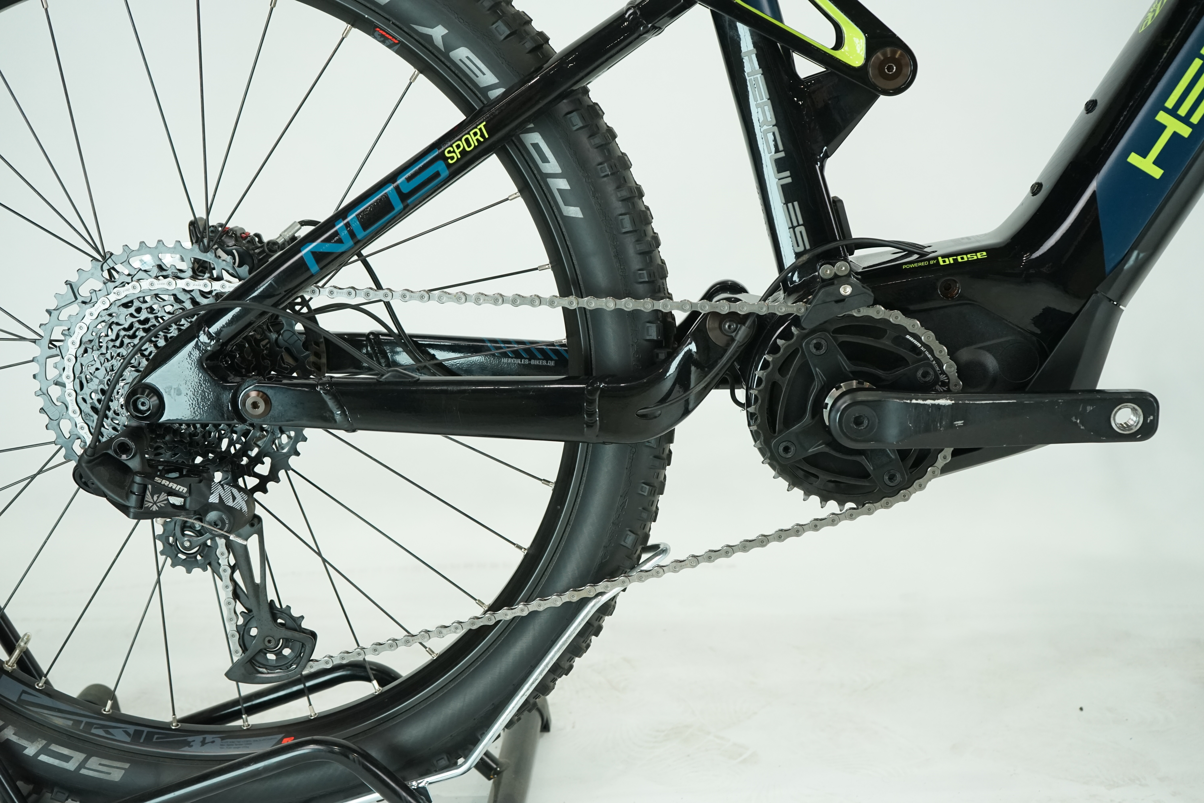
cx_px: 602
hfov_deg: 46.4
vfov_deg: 31.9
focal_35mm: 42
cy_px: 402
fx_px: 1405
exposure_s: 1/200
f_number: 5.6
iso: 1600
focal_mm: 42
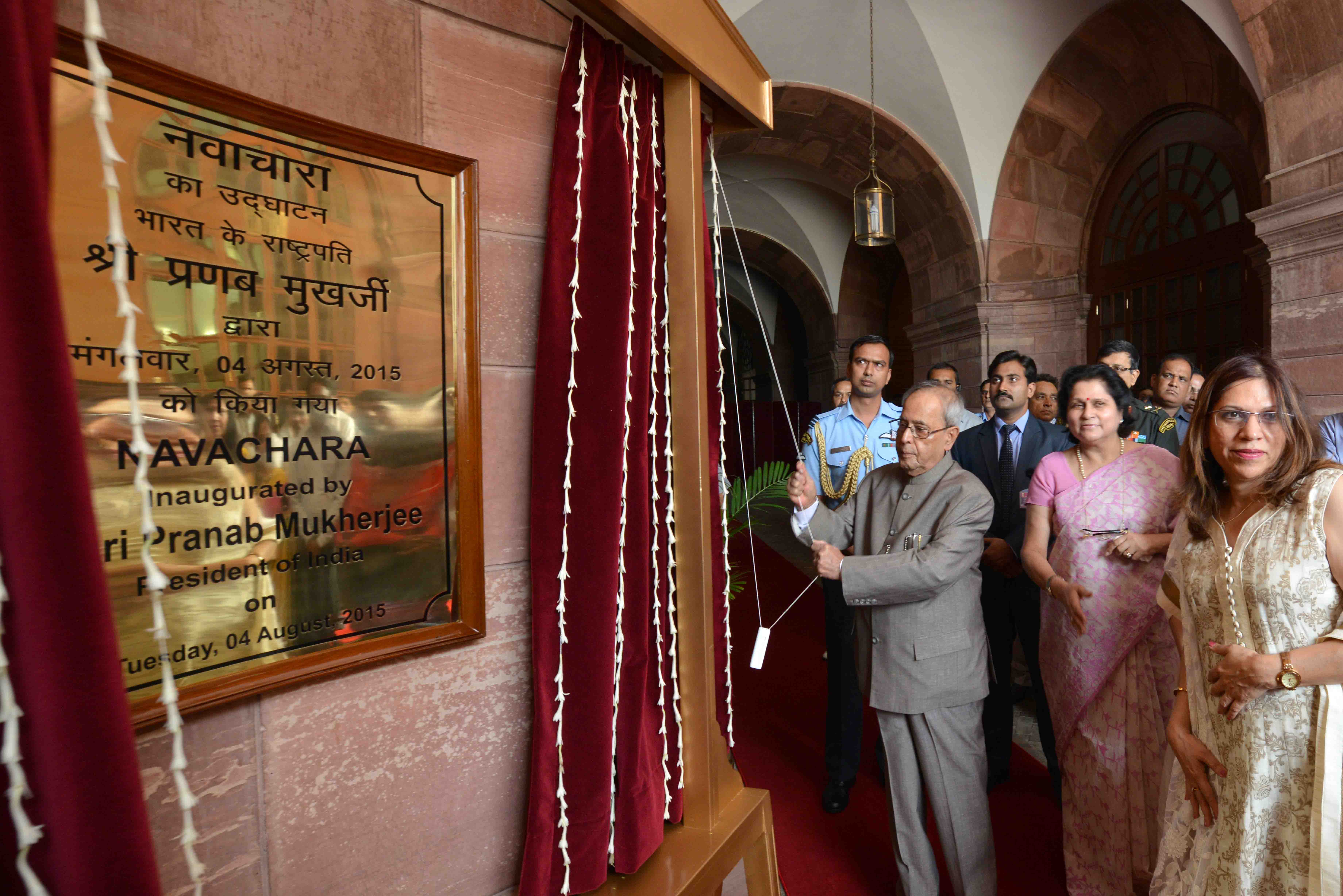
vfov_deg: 81.2
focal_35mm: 14
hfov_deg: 104.2
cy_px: 448
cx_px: 672
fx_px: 522
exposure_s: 1/60
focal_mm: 14
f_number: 6.3
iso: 640
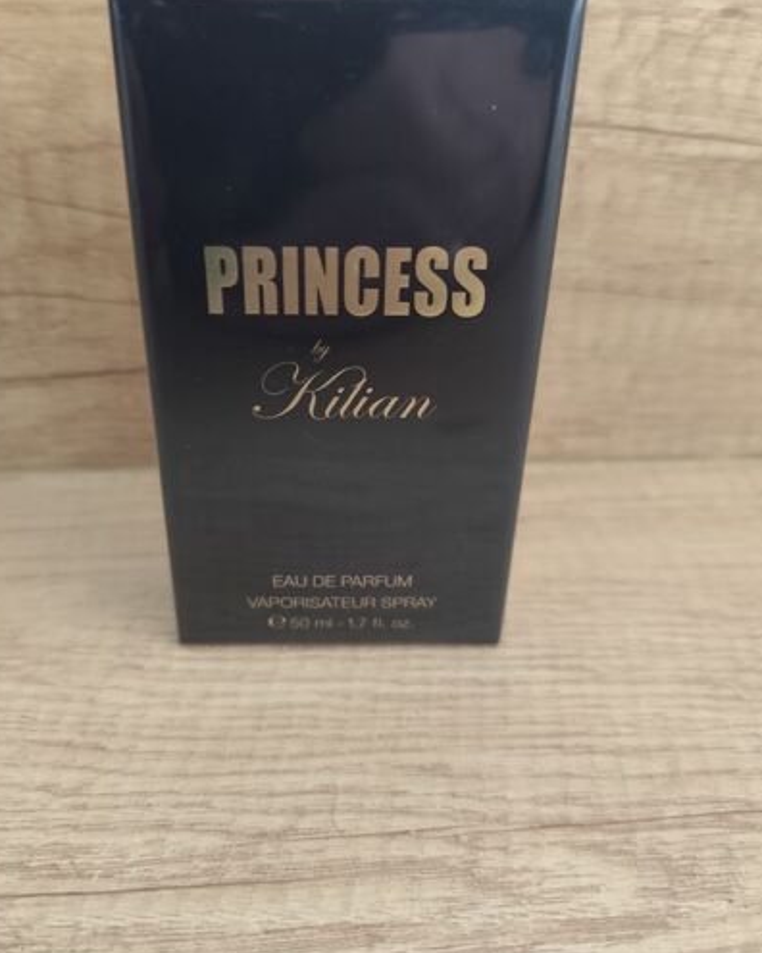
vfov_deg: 60.4
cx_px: 344
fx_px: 818
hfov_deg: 49.9
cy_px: 454
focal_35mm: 29
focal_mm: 6.14
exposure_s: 1/16.7
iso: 2500
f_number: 1.65
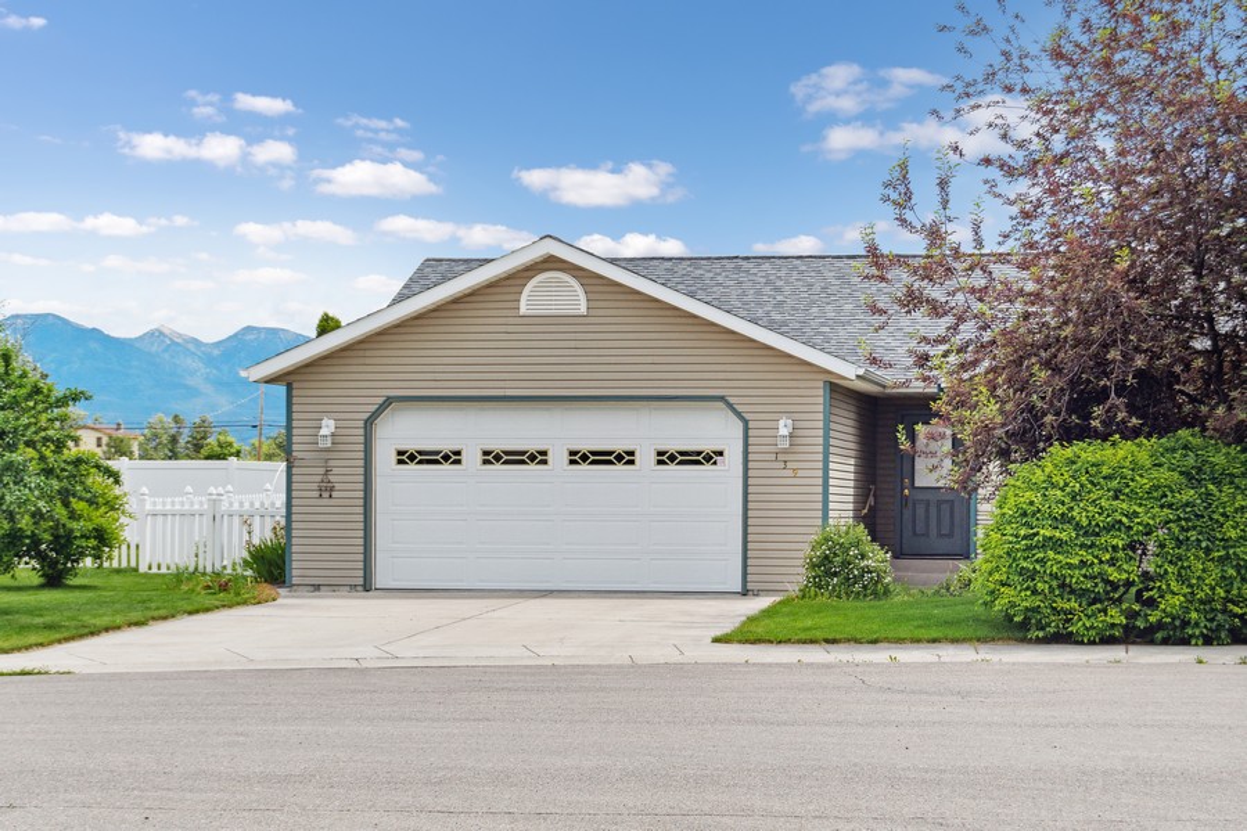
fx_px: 2840
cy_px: 416
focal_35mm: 82
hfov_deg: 24.8
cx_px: 624
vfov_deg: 16.7
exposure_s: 1/800
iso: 200
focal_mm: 55
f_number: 6.3
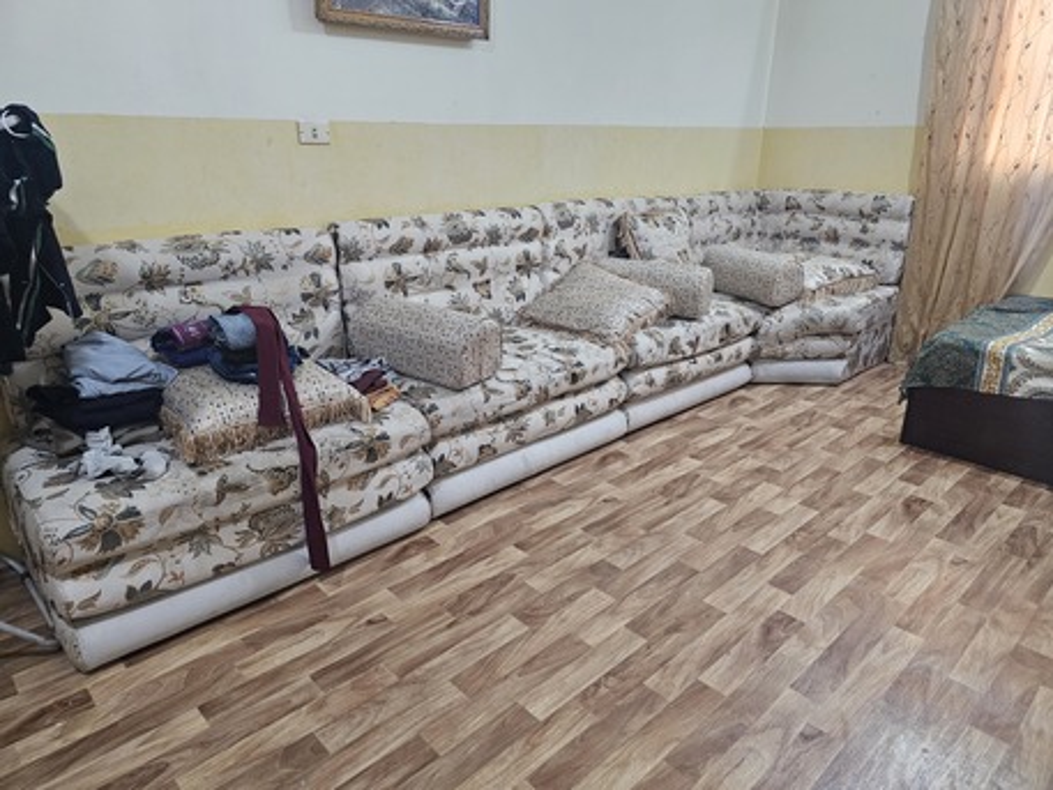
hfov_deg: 73.9
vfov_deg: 58.9
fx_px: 700
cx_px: 526
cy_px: 395
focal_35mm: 23
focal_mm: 6.3
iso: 800
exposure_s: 1/120
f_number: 1.7
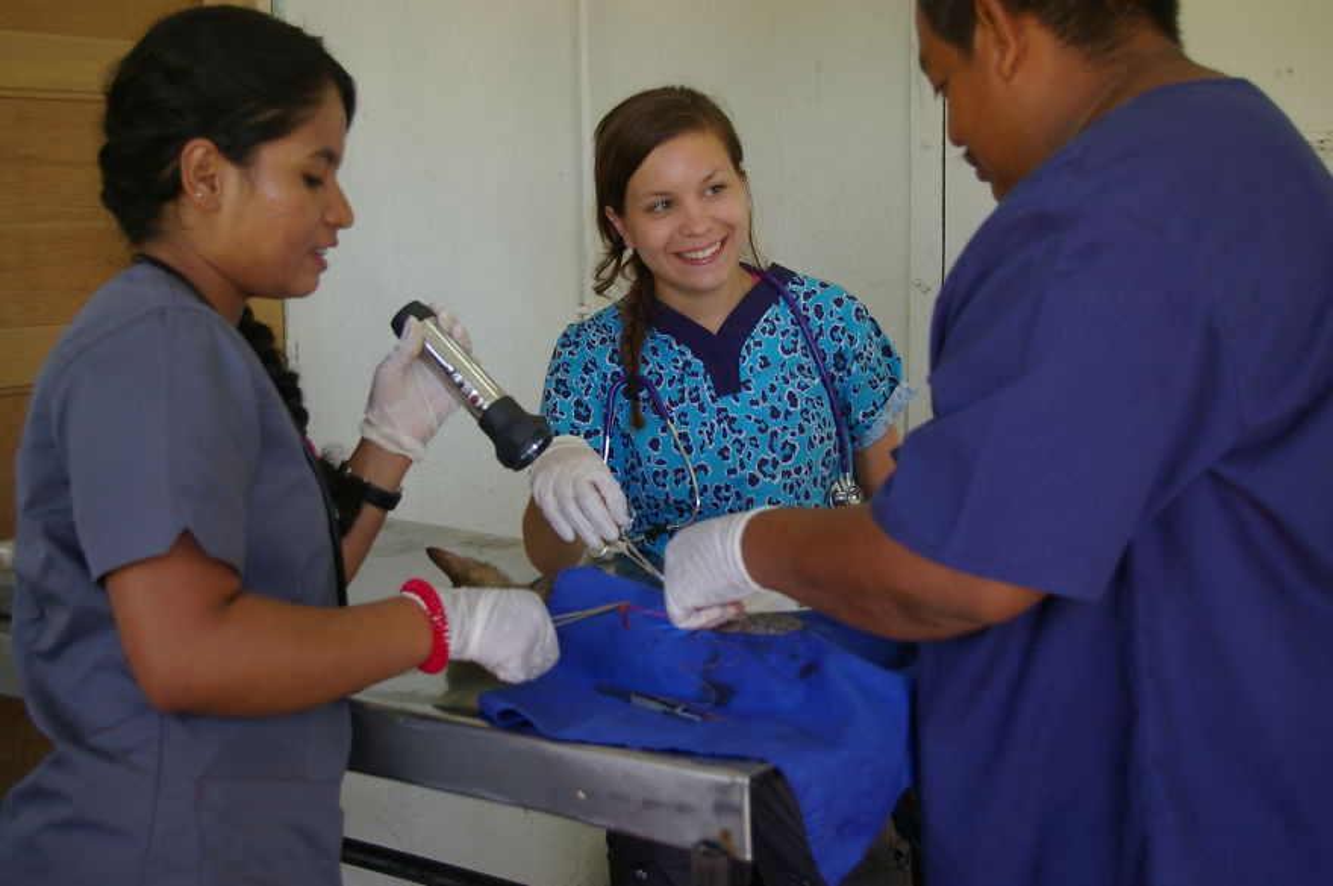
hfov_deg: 42.4
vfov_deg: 28.9
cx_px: 666
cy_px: 443
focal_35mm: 46
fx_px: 1720
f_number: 4
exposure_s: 1/45
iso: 200
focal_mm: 31
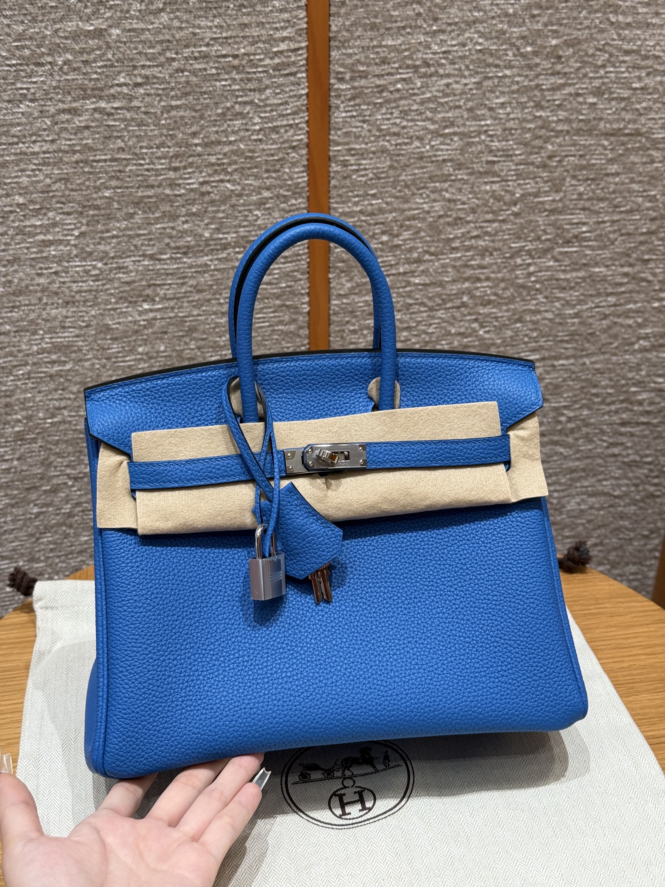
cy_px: 444
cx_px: 332
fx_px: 1229
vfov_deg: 39.7
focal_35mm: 48
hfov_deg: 30.3
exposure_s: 1/50
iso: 50
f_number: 1.78
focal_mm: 6.76
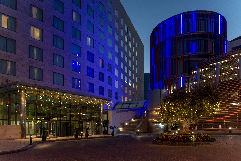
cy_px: 80
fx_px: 161
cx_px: 120
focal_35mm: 24
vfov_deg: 53.1
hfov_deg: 73.7
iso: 31
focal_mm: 24
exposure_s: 20
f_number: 11
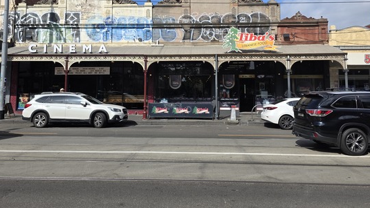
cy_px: 64
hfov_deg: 64.3
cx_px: 186
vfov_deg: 38.4
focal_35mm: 30
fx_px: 294
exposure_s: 1/6809
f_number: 1.7
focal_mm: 6.3
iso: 80
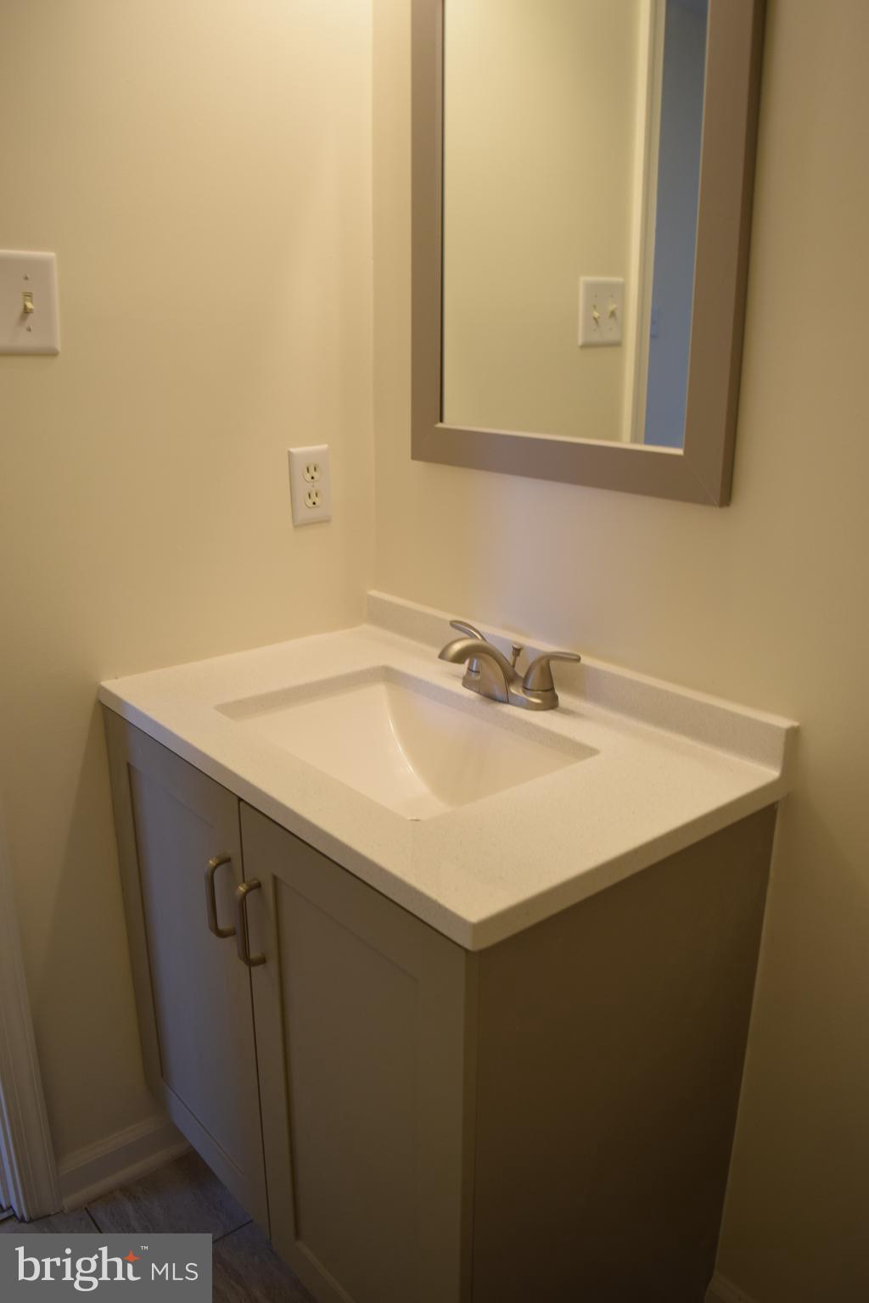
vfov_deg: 67.4
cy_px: 652
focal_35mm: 27
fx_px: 978
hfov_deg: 47.9
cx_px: 434
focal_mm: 18
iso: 400
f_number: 4
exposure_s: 1/60
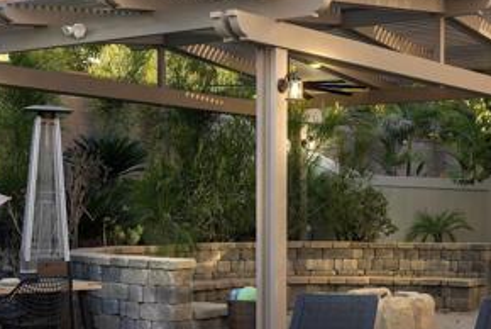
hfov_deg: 26.4
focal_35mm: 76
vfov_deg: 17.9
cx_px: 332
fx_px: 1039
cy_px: 216
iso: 200
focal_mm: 34.5
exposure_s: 1/125
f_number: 5.6
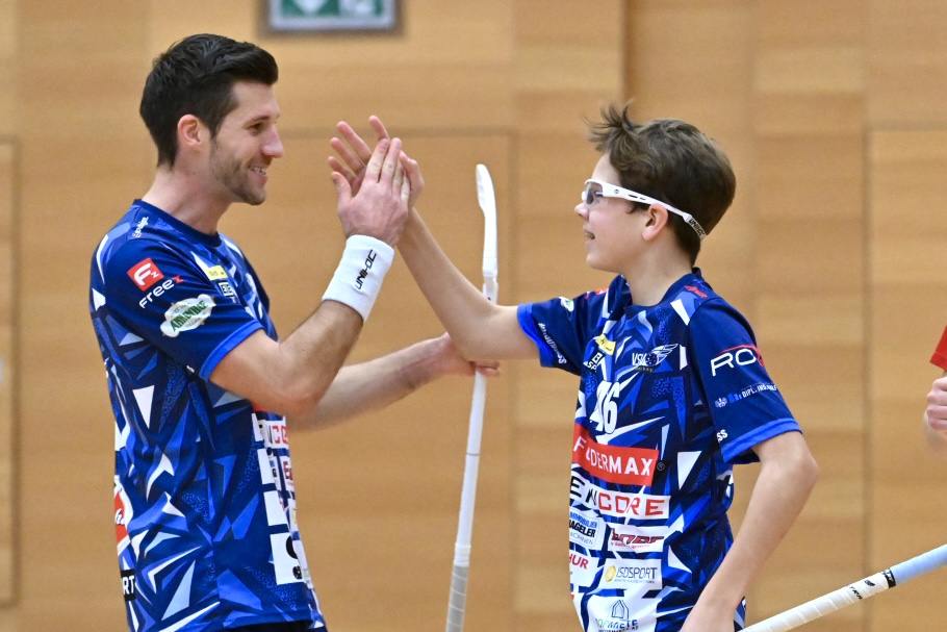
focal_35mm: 200
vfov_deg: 6.9
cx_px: 474
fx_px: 5262
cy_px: 316
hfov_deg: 10.3
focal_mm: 200
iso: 6400
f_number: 4
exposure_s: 1/800
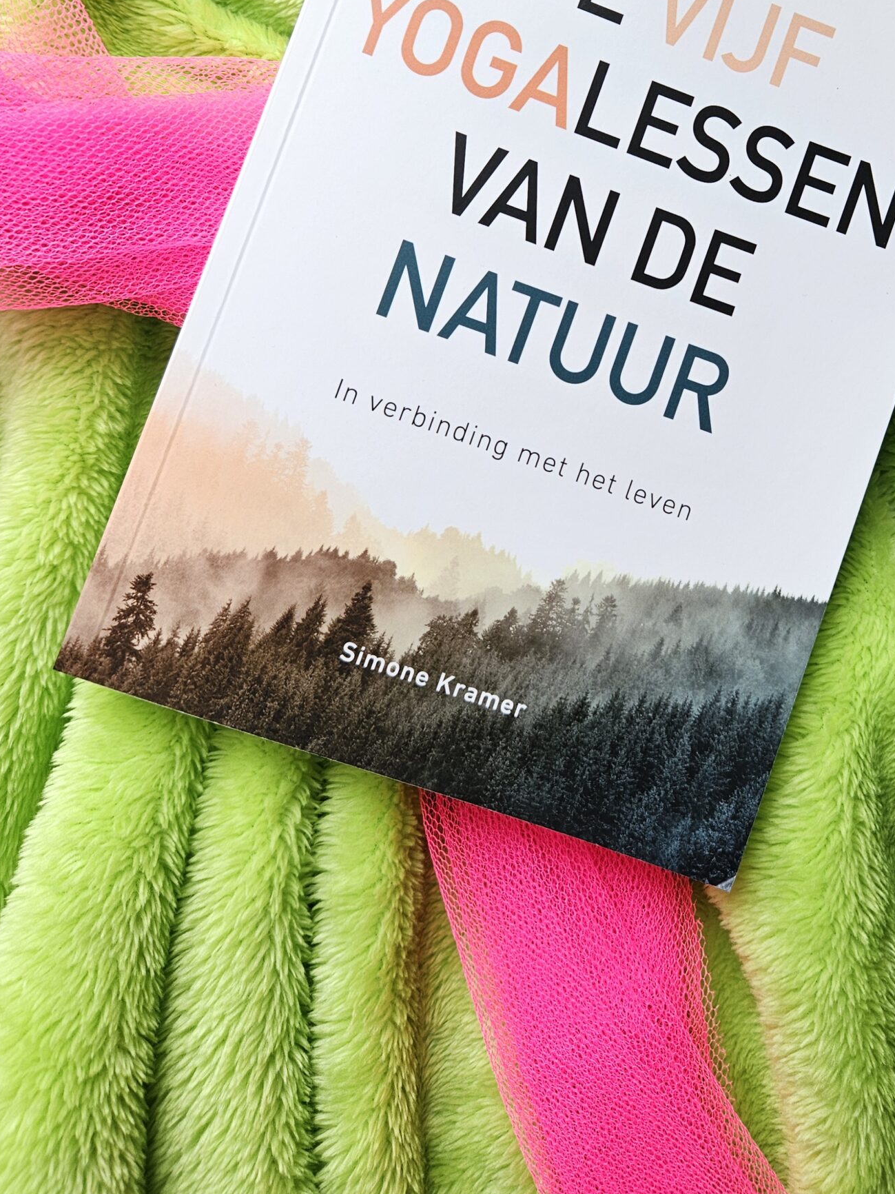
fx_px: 1172
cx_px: 644
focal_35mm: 34
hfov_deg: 40.9
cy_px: 360
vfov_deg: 52.5
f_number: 1.8
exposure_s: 1/180
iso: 125
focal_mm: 5.4
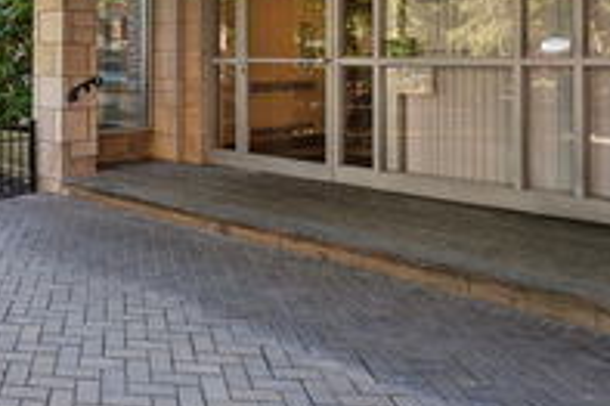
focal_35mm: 39
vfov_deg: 33.1
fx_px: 660
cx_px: 25
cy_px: 77
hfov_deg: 43.7
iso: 200
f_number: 9.5
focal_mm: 16
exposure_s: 1/15
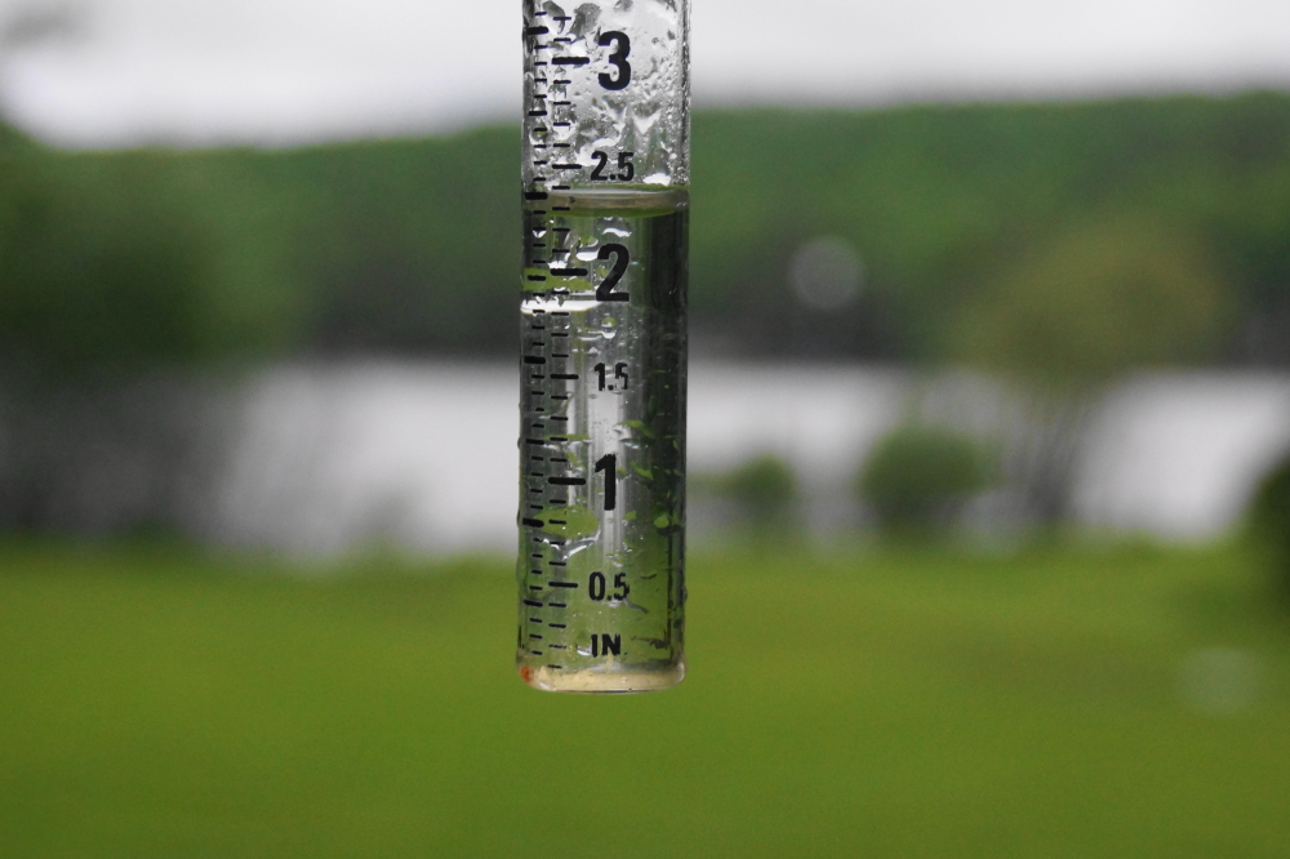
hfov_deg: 29.9
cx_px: 645
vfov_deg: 20.1
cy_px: 430
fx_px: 2418
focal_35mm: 68
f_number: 4.5
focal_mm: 45
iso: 640
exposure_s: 1/80
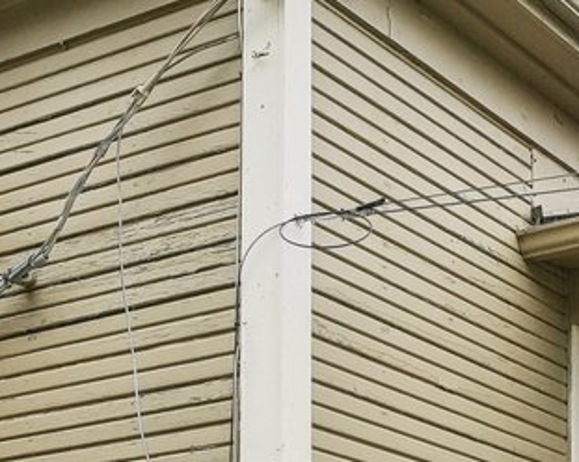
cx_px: 249
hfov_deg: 19.4
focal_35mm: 99
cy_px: 407
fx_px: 1694
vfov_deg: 15.4
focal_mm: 16
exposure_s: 1/400
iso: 400
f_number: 8
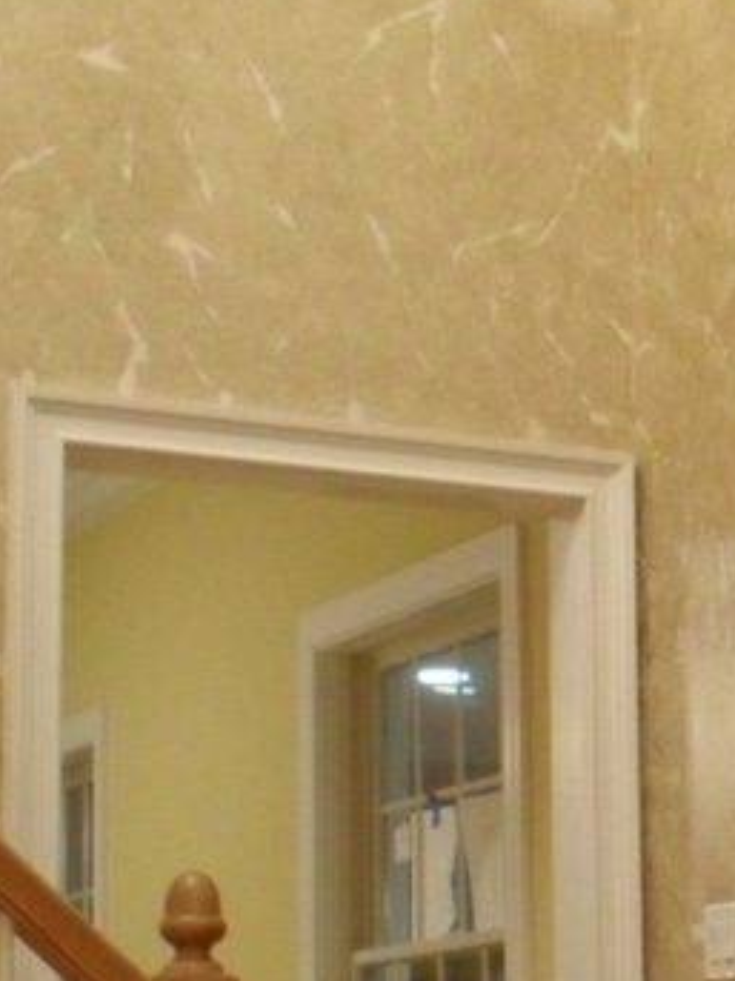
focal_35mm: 102
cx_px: 972
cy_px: 752
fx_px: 2889
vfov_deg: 19.1
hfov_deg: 13.9
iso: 400
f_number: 3.2
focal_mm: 6.3
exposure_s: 1/10
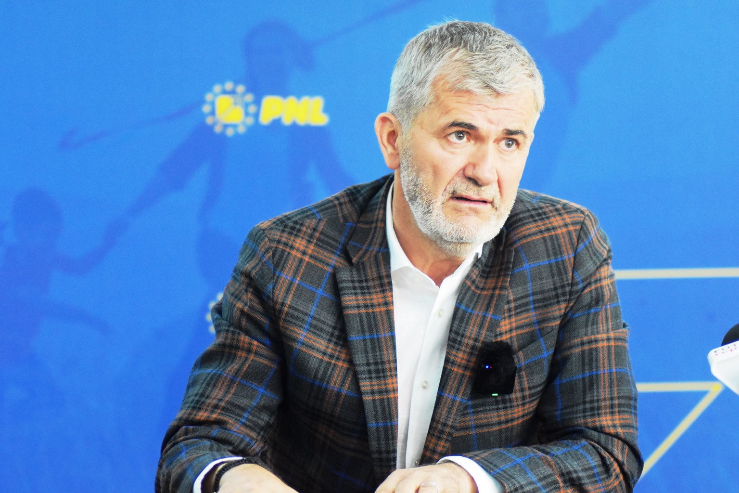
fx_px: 3387
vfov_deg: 8.3
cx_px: 370
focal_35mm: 165
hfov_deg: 12.5
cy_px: 246
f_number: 4
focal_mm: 110
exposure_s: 1/250
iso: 4000
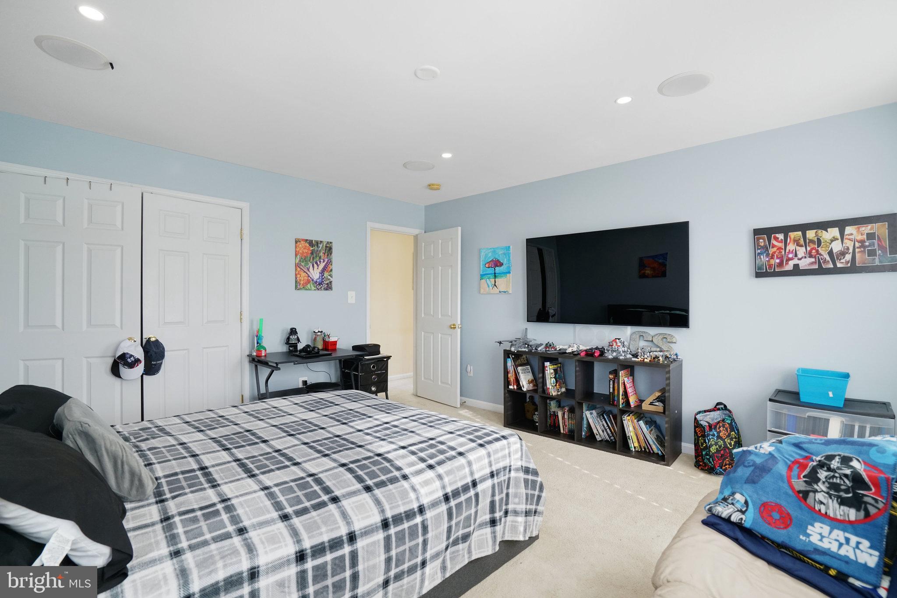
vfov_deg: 73.8
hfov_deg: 96.7
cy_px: 299
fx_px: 399
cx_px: 448
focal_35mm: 16
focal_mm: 16
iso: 1250
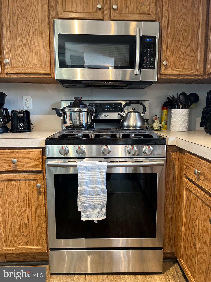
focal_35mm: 26
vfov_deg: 67.3
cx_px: 106
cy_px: 141
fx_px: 211
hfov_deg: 53.1
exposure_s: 1/60
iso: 200
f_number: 1.6
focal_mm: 5.1
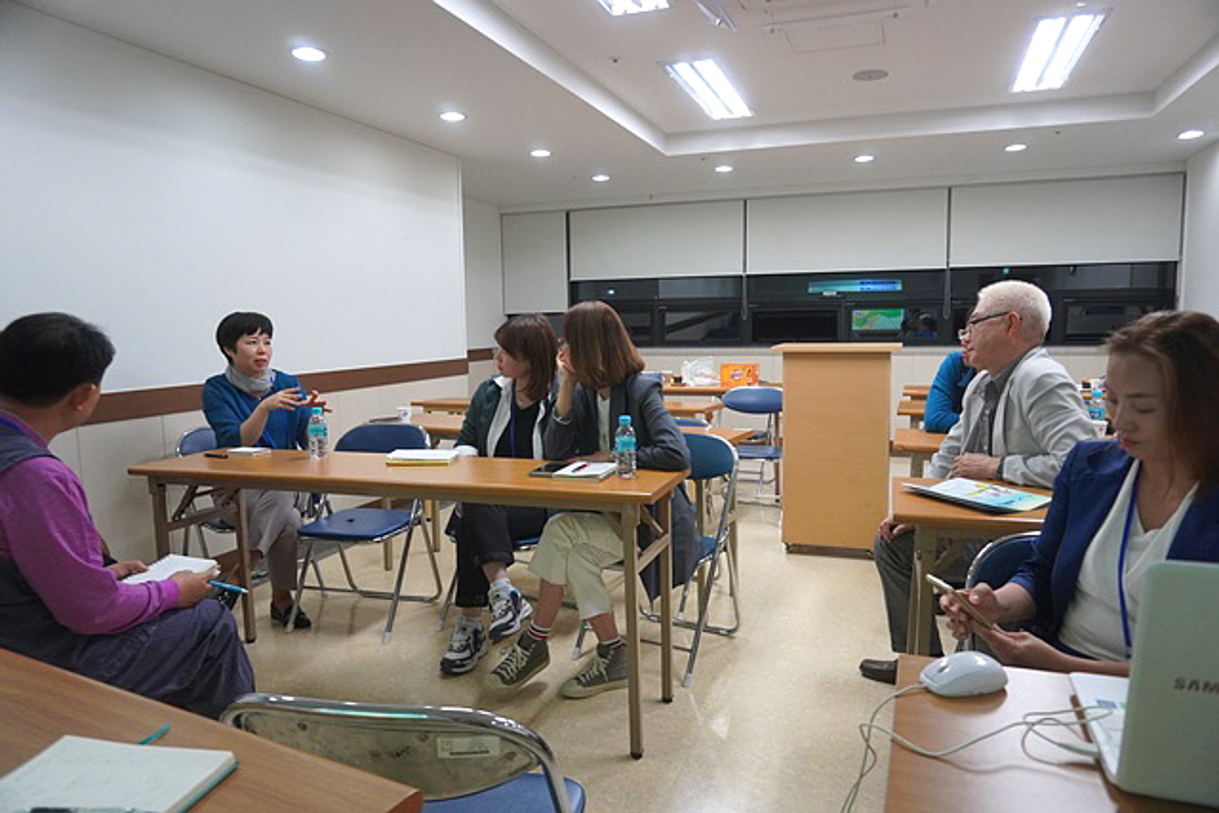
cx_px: 610
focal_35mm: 24
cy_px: 406
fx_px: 813
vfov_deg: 53.2
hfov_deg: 73.7
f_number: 4
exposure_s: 1/160
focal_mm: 16
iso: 1250
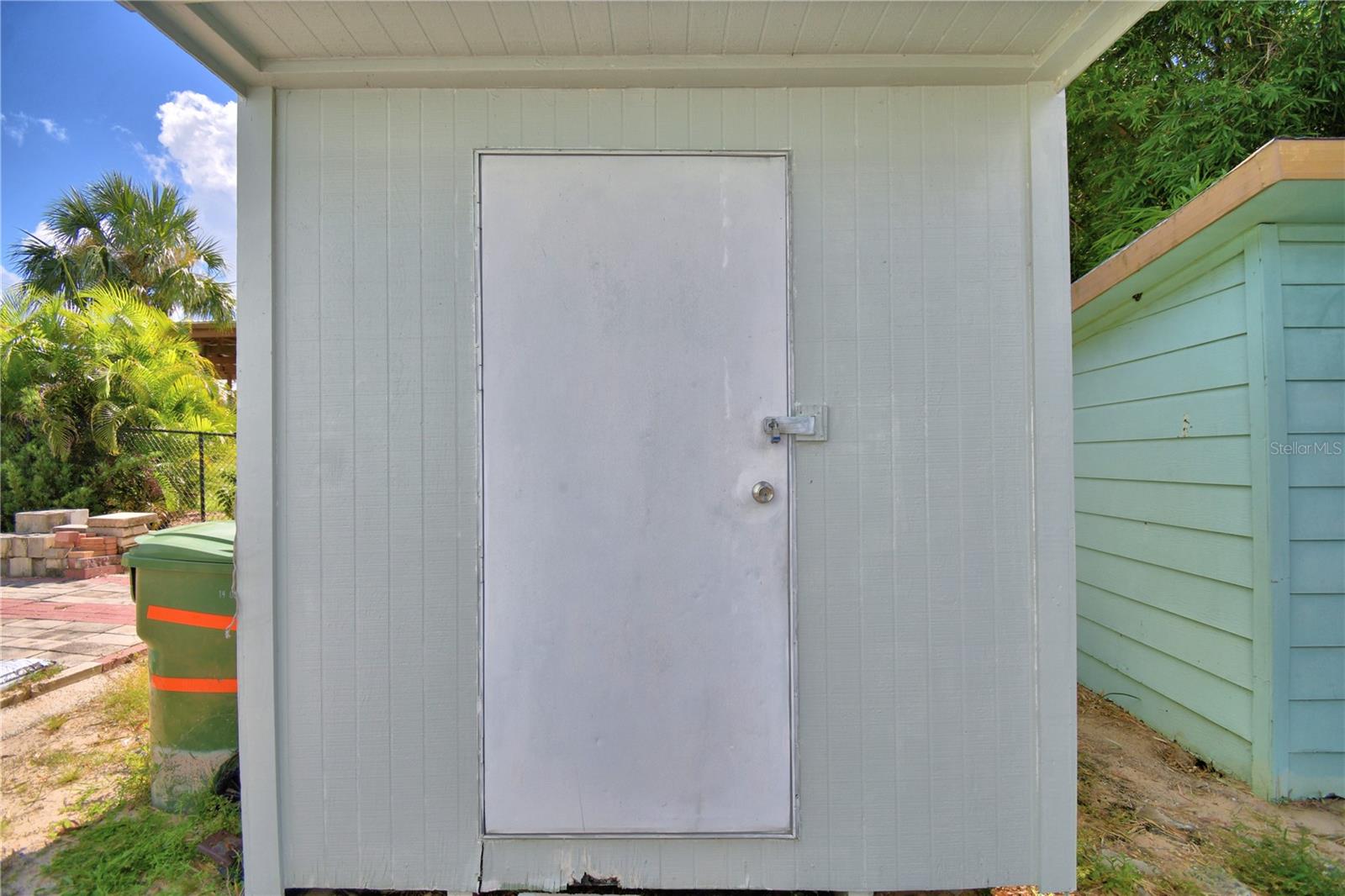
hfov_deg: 100.4
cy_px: 448
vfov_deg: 77.3
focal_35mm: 15
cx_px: 672
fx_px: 560
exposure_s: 1/800
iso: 100
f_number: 4.5
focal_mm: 10
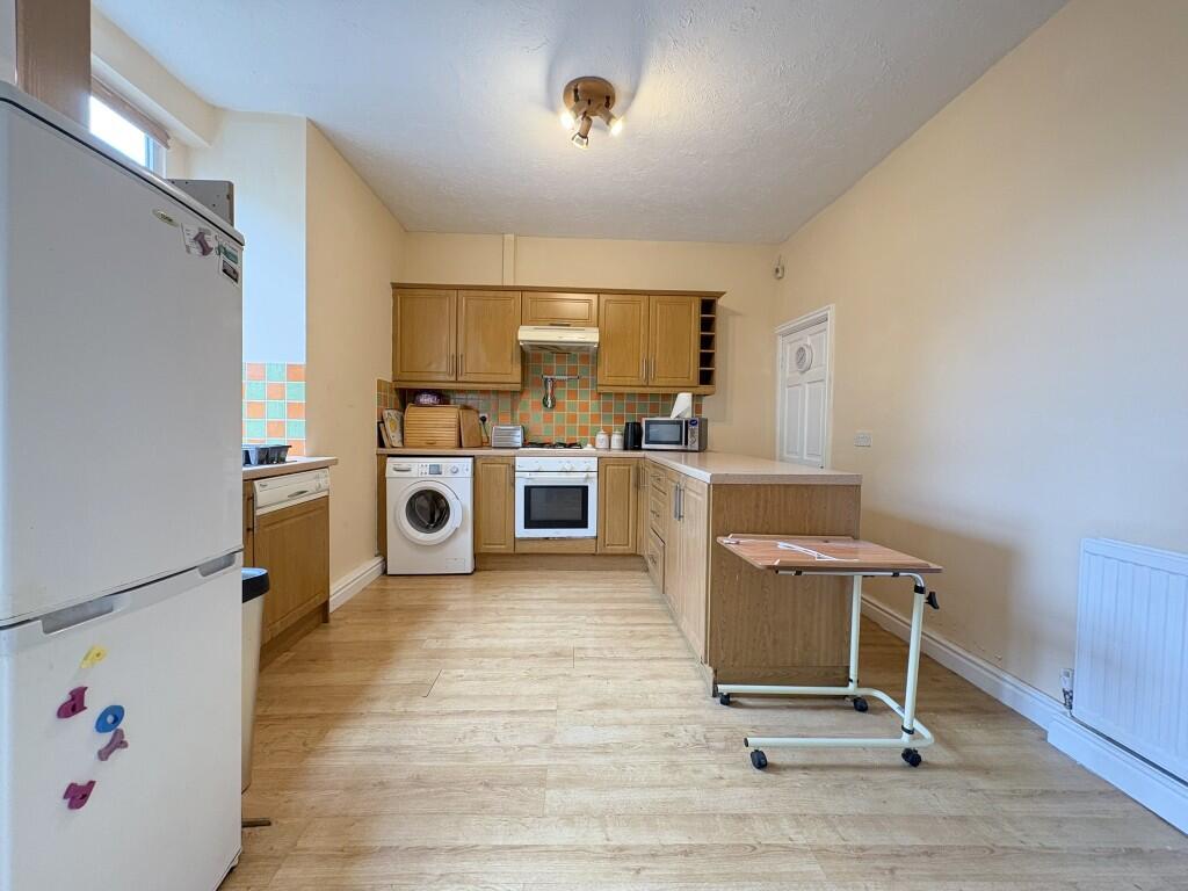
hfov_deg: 102.1
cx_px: 594
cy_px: 446
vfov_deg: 85.7
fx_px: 480
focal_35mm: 14
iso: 400
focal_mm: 2.22
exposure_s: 1/60
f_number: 2.2
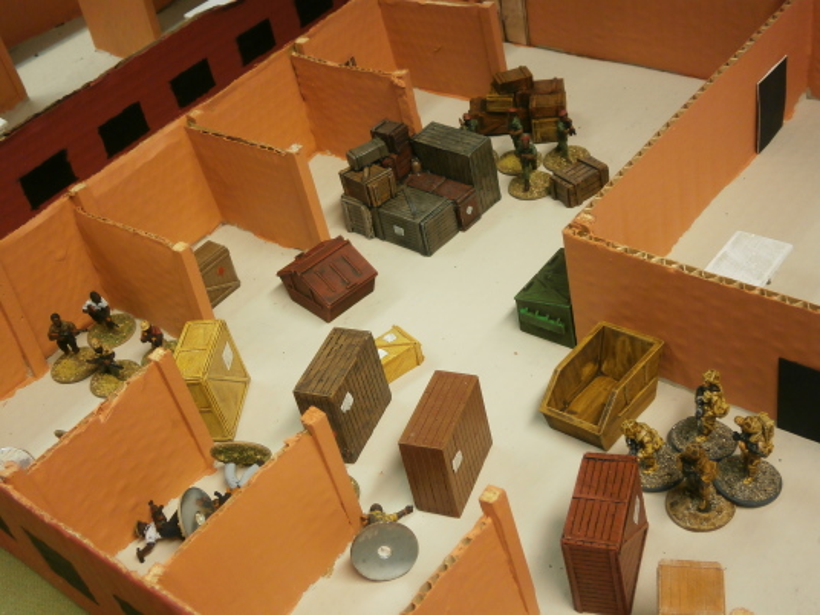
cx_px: 410
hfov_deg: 40.4
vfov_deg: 30.9
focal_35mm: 47
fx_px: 1113
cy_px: 308
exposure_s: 1/40
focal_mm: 8.3
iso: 200
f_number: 3.4
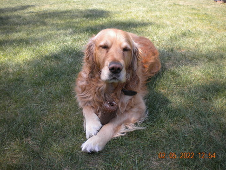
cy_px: 86
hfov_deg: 51.3
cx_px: 114
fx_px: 235
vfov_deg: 39.7
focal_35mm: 36
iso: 80
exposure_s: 1/150
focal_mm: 6.3
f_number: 4.6
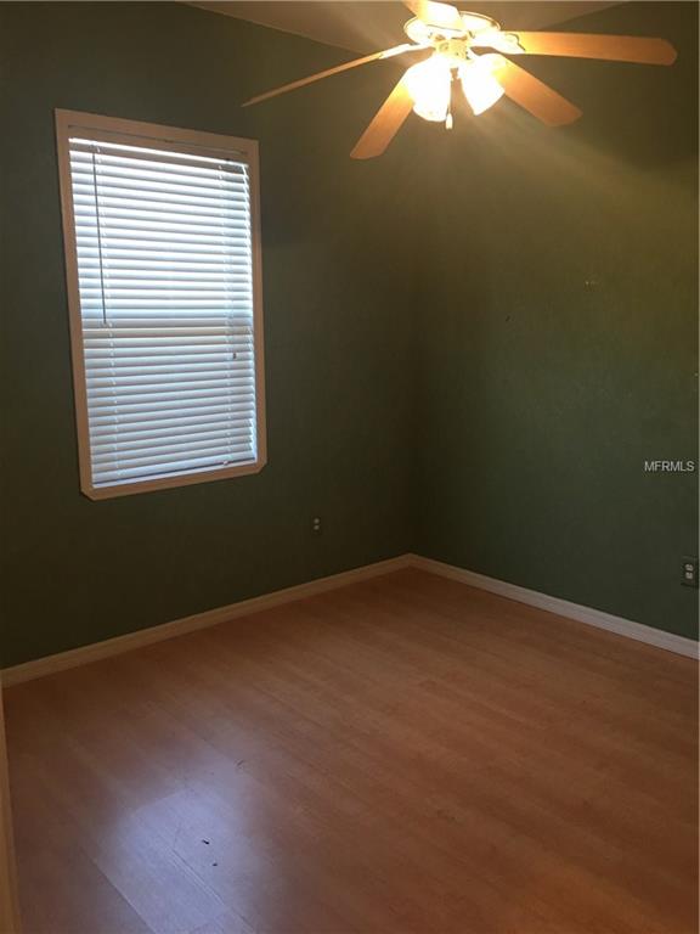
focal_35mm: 29
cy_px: 467
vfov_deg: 61.7
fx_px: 782
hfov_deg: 48.2
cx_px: 350
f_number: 2.2
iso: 50
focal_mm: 4.15
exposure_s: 1/15
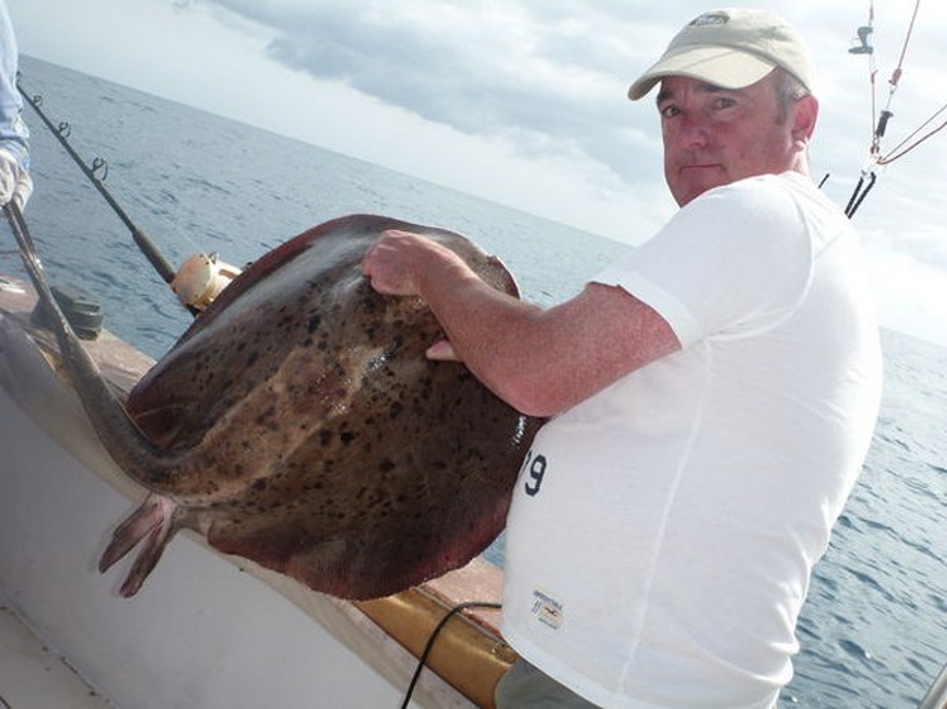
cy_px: 354
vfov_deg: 39.6
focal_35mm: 36
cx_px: 474
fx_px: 984
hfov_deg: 51.4
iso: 100
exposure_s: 1/500
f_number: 3.9
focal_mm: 6.4
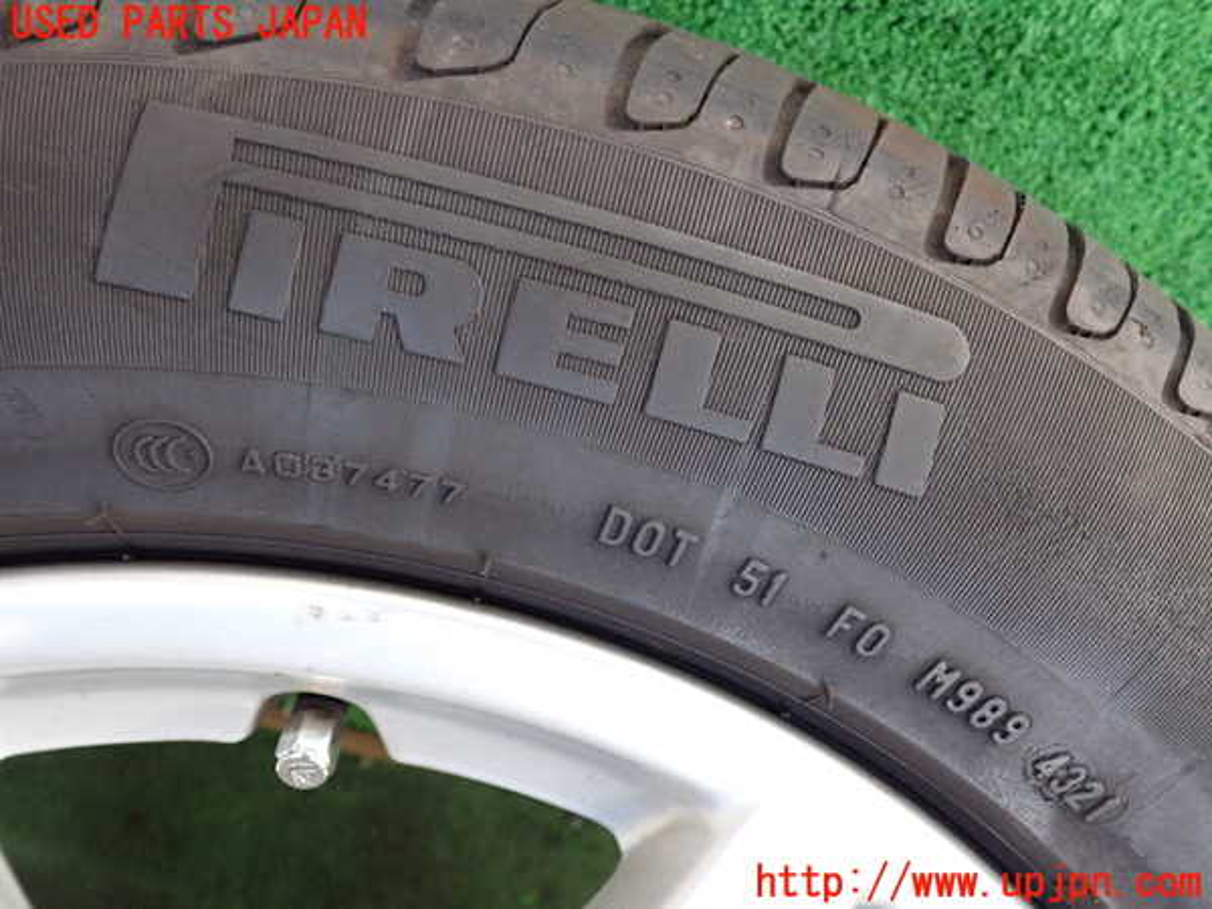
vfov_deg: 44.2
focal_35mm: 32
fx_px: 1120
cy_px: 454
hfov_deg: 56.8
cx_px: 606
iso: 640
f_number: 2.4
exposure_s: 1/125
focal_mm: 5.79
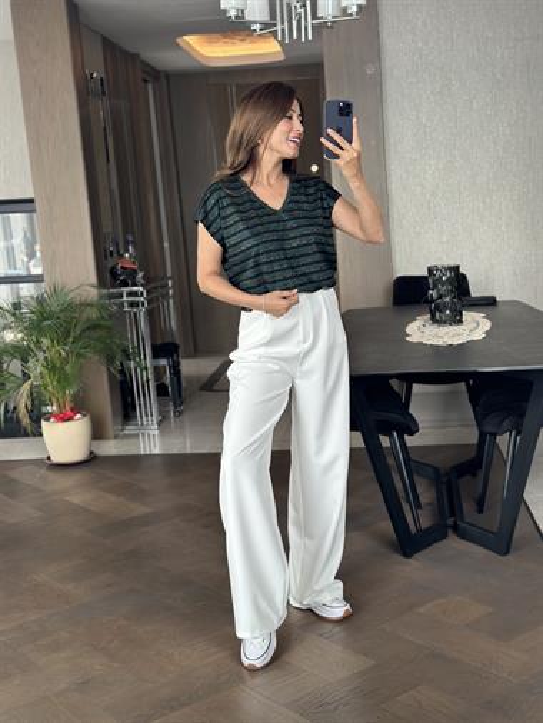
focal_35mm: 48
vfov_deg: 39.6
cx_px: 272
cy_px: 362
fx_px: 1003
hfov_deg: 30.3
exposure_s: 1/60
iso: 160
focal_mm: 6.86
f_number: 1.78
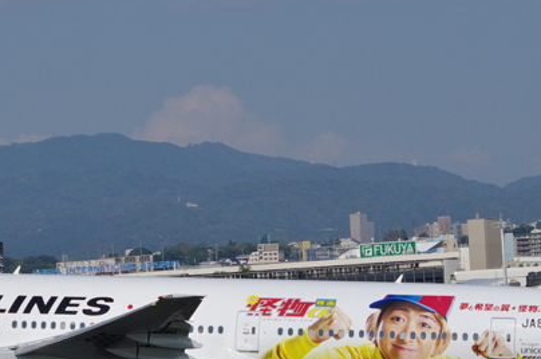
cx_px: 146
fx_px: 3991
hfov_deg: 7.7
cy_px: 288
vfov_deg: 5.1
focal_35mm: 266
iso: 200
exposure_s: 1/1600
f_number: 7.1
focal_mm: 70
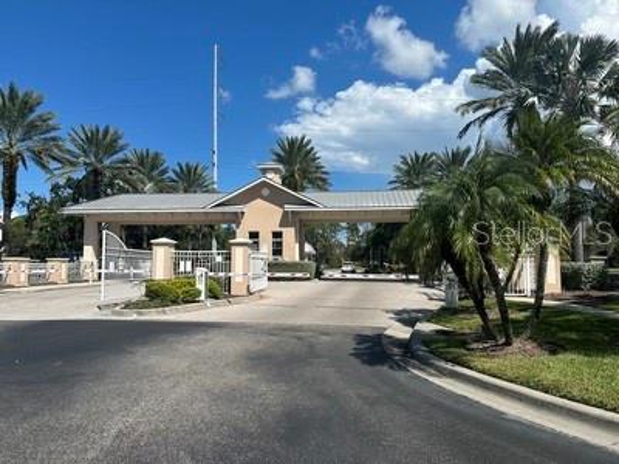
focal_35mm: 24
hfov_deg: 71.6
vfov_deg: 56.8
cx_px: 310
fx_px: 429
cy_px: 232
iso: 80
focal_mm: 6.86
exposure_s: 1/6623
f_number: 1.78
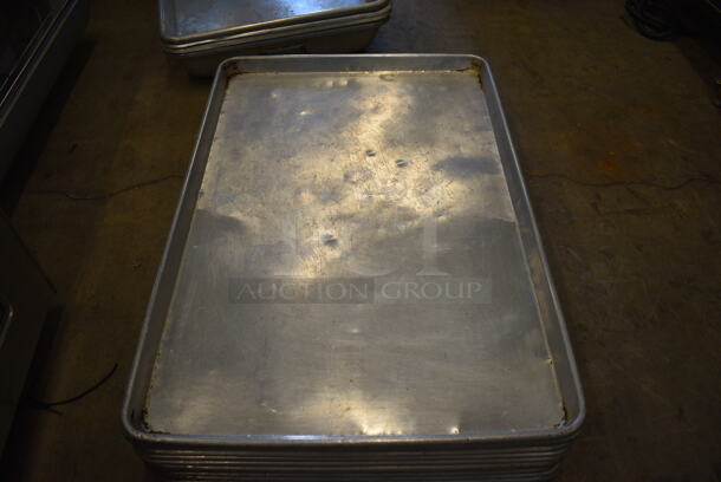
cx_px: 360
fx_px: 541
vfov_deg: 48.0
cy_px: 241
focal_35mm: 27
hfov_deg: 67.3
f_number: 3.5
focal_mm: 18
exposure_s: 1/250
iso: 450
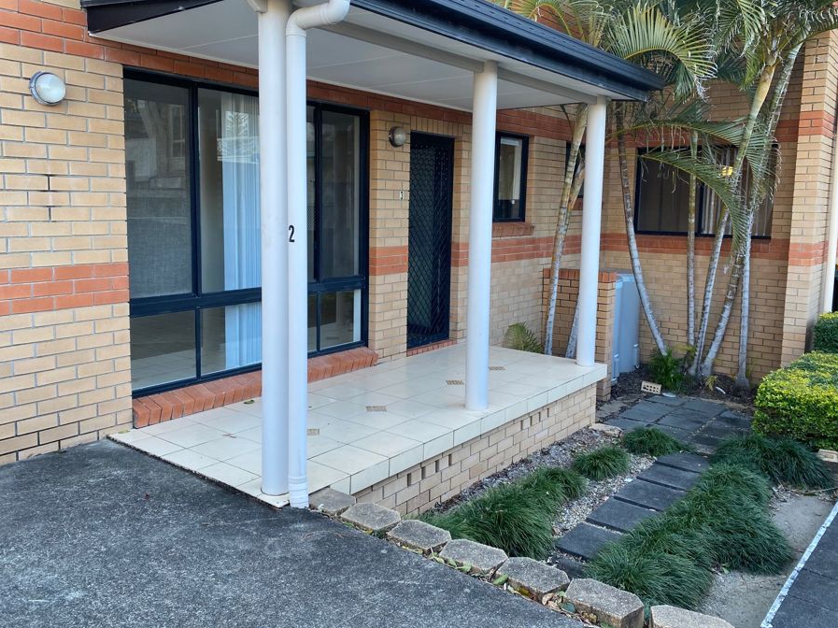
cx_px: 406
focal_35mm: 29
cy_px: 290
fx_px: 702
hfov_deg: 61.7
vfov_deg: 48.2
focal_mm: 4.25
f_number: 1.8
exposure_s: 1/122
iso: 50
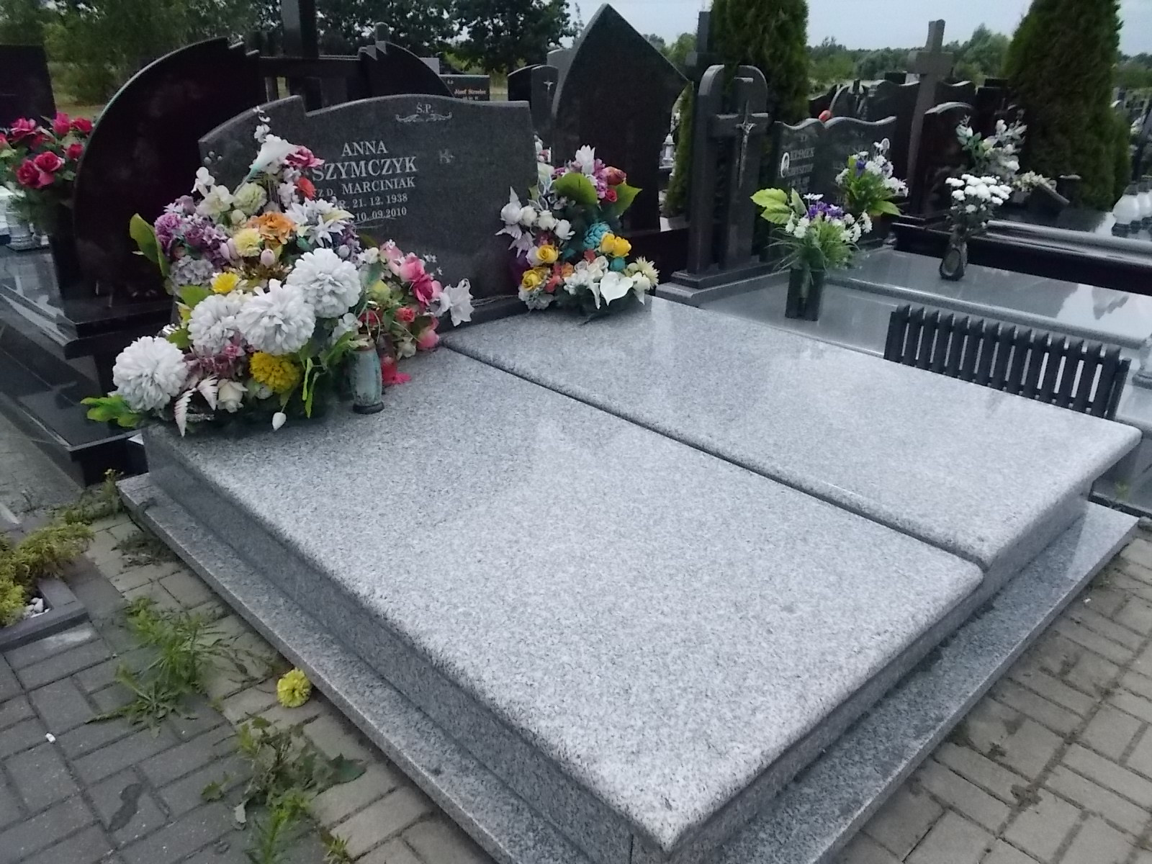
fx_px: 865
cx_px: 576
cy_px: 432
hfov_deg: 67.3
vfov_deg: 53.1
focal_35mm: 26
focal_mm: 4.6
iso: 400
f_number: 8
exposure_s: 1/640
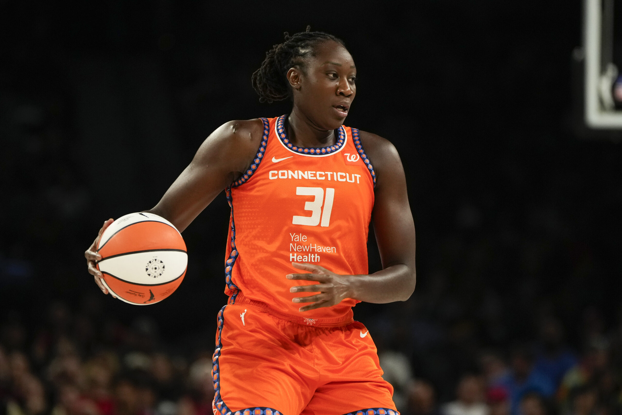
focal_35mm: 300
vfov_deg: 4.6
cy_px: 208
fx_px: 5183
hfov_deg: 6.9
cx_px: 311
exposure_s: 1/1250
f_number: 2.8
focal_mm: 200
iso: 2000
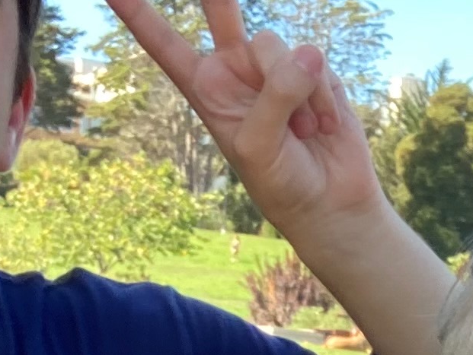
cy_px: 747
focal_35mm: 159
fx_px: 2175
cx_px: 509
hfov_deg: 12.2
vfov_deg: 8.8
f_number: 2.2
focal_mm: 2.87
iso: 32
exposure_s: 1/121
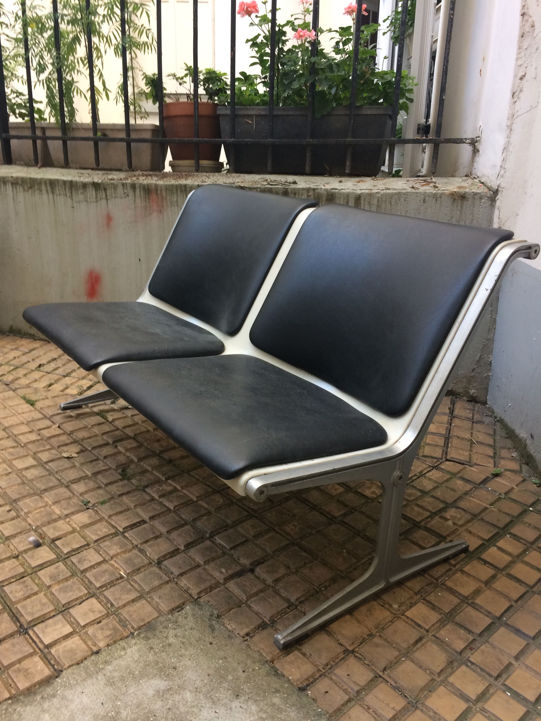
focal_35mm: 29
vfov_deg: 61.7
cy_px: 360
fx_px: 604
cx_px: 270
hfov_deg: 48.2
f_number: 2.2
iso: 32
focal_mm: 4.15
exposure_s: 1/33
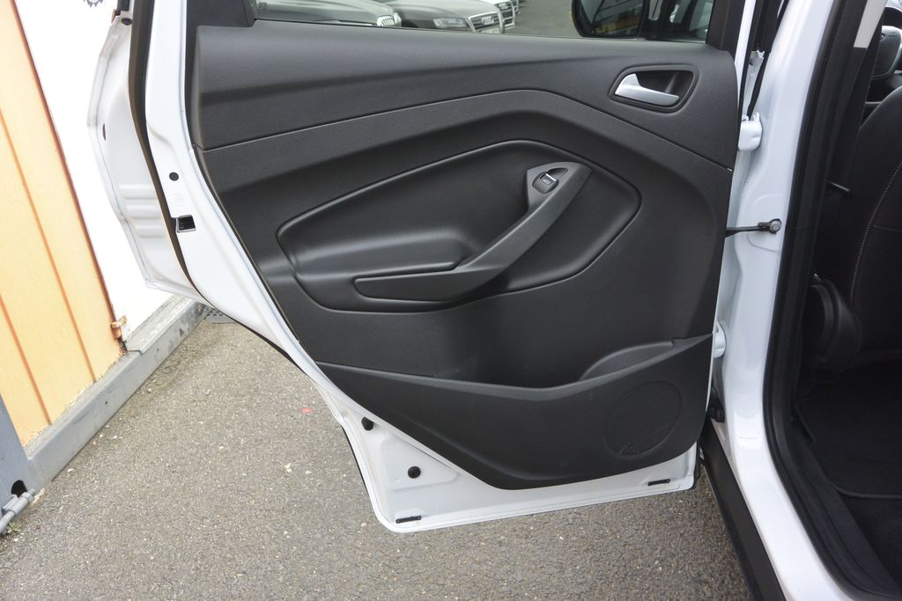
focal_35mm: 27
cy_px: 300
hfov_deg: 67.4
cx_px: 451
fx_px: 677
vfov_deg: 47.9
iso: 160
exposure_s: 1/250
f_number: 3.5
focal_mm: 10
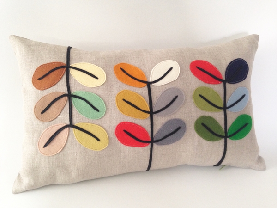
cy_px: 104
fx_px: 264
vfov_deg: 42.9
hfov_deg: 55.4
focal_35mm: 33
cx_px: 138
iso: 200
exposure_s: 1/20
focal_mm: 4.12
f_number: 2.4
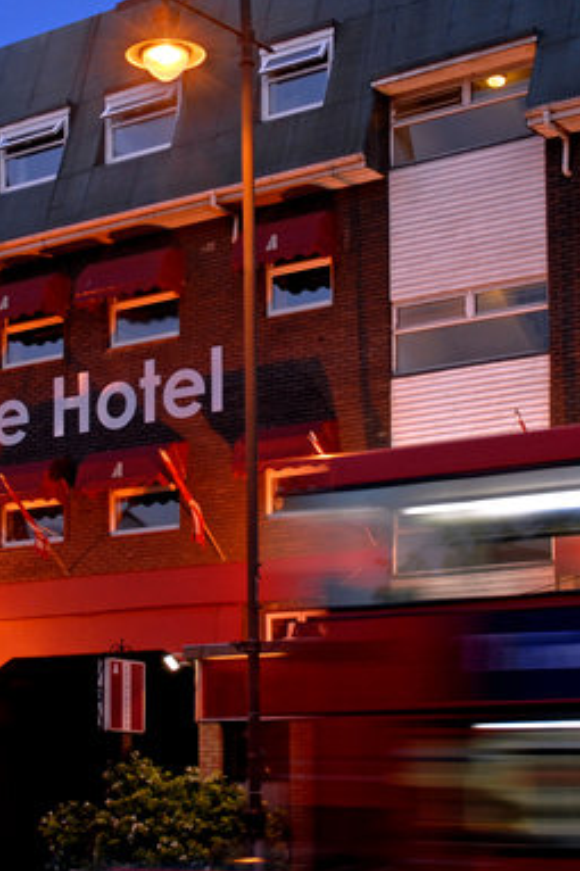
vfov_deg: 29.2
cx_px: 216
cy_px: 354
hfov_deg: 19.7
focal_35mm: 69
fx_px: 1669
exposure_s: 1/4
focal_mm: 22
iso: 100
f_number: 5.6
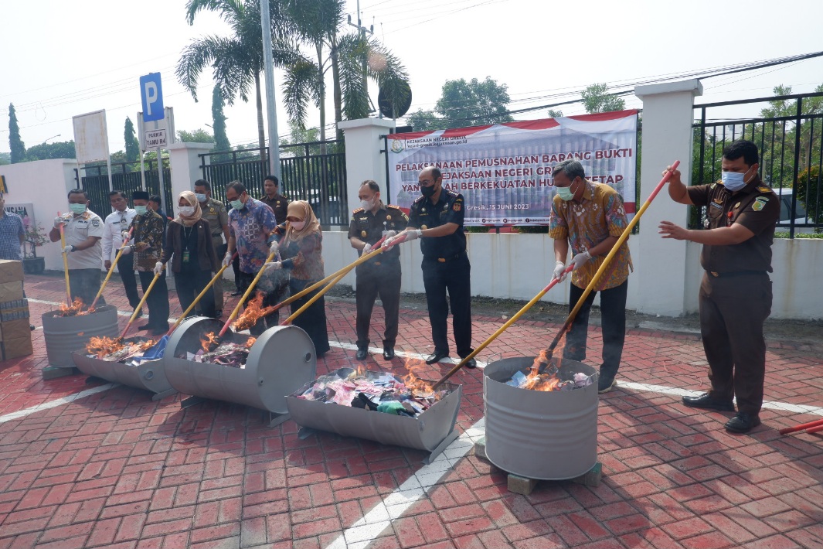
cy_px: 274
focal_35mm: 23
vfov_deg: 55.1
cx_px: 412
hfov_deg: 76.1
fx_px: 526
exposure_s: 1/222
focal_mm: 15
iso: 200
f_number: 9
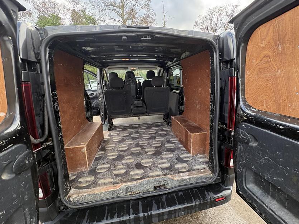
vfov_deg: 81.7
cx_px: 155
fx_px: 130
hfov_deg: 98.1
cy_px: 106
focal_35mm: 15
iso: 125
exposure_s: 1/132
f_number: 2.2
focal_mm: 2.22
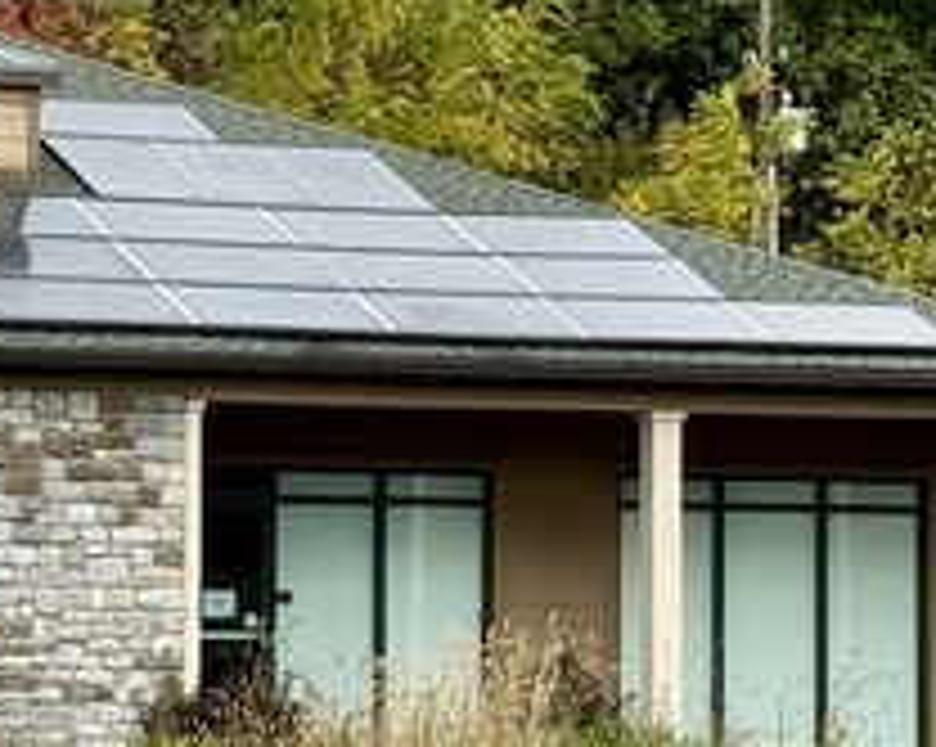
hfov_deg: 8.4
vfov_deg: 6.7
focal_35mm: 231
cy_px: 135
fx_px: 6393
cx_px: 292
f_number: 1.78
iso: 64
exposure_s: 1/1597
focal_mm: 6.76
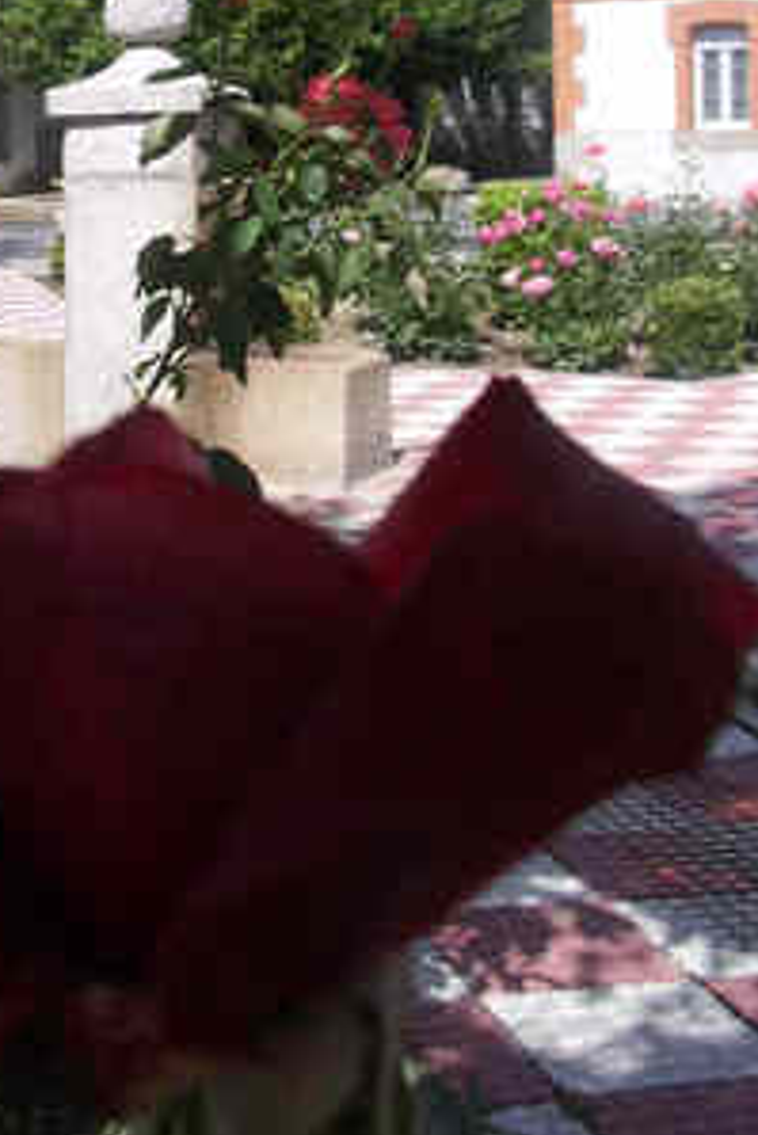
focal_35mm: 61
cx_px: 139
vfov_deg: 31.8
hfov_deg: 22.0
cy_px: 198
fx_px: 1924
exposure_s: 1/400
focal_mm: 5.8
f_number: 4.3
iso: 50
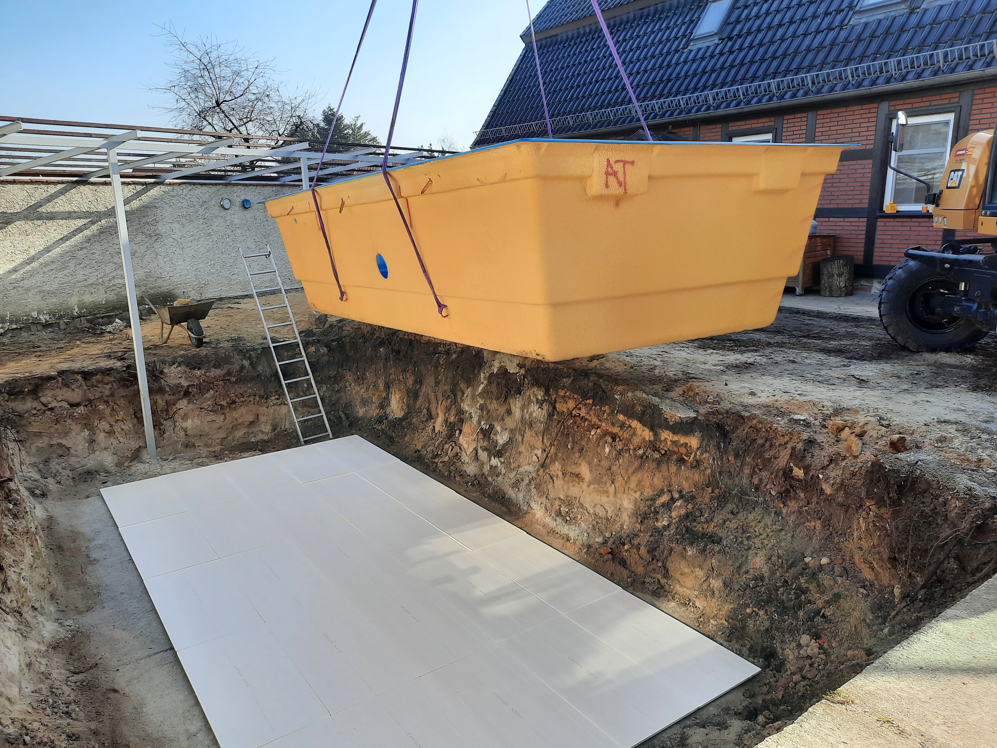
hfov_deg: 69.4
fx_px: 720
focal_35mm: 25
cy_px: 374
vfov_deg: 54.9
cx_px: 498
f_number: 2
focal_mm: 4.6
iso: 32
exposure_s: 1/362
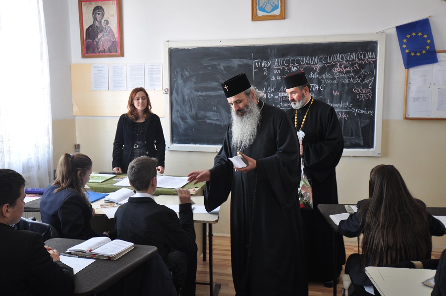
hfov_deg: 53.2
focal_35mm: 36
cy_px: 148
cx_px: 223
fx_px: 445
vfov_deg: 36.8
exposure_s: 1/40
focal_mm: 24
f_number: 4.5
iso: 640
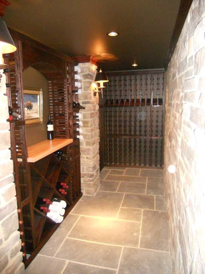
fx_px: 213
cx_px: 102
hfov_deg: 51.4
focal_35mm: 27
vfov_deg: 65.3
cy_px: 137
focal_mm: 4.9
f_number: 3.2
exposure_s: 1/25
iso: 640
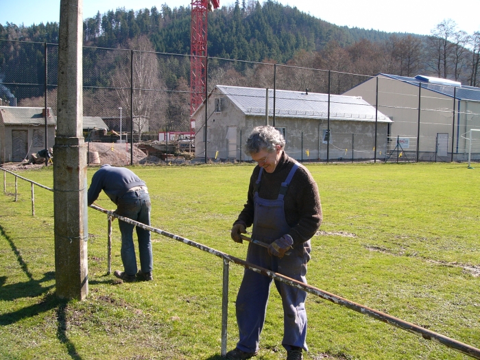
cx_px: 240
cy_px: 180
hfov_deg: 51.4
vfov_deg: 39.7
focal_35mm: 36
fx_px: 499
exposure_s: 1/400
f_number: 2.8
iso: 50
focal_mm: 6
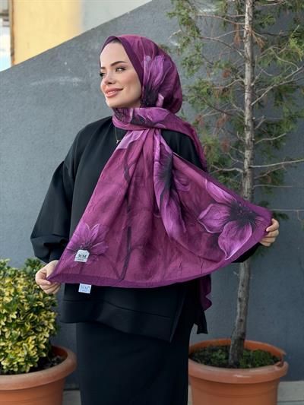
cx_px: 152
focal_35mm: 48
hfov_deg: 30.3
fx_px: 562
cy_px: 202
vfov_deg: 39.6
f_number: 1.78
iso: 64
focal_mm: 6.76
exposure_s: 1/469
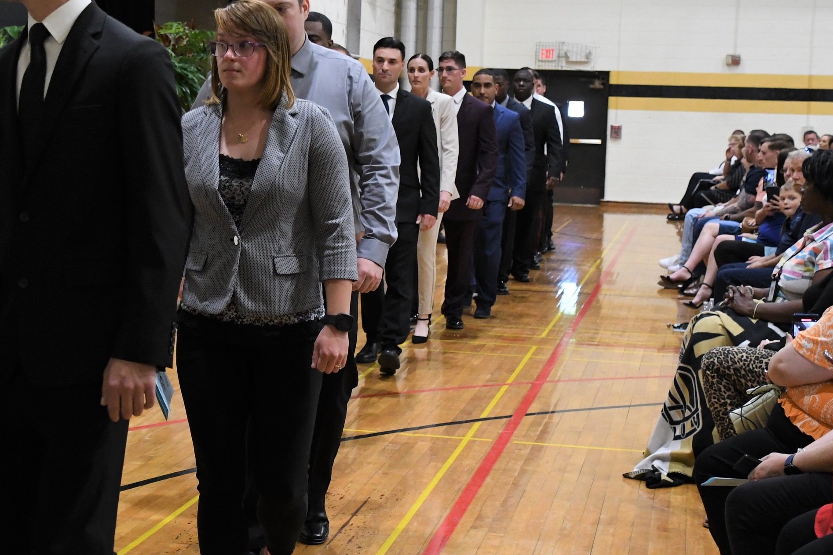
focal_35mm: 61
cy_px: 250
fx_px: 1411
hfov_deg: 32.9
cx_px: 395
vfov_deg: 22.3
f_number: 3.8
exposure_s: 1/250
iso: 2000
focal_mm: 26
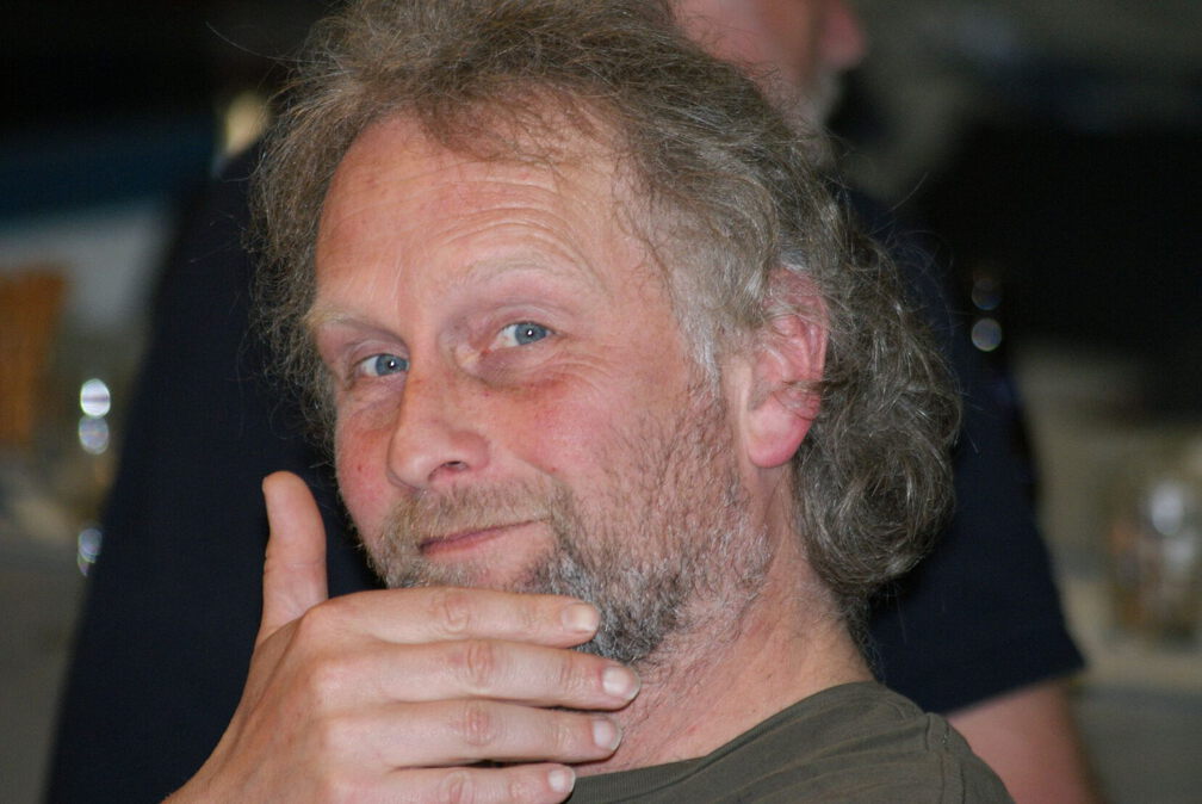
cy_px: 402
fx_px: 7519
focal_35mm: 225
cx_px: 601
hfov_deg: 9.1
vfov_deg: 6.1
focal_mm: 150
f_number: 4.5
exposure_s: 1/125
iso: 400
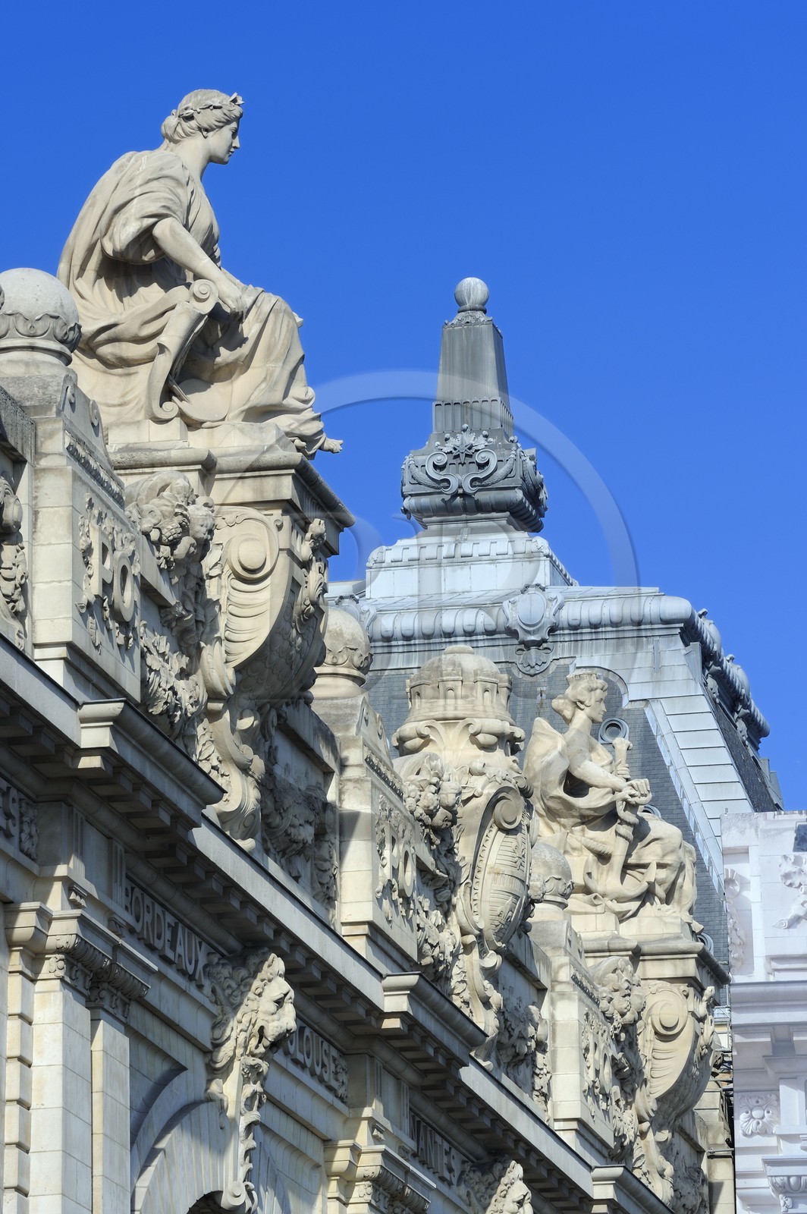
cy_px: 607
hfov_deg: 7.8
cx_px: 404
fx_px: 5894
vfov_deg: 11.8
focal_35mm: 175
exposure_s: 1/250
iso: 200
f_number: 13
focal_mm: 175
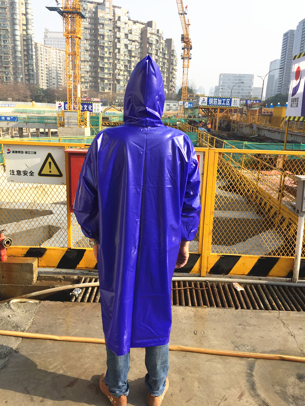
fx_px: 341
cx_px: 152
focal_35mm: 29
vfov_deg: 61.7
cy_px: 203
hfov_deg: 48.2
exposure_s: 1/1099
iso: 32
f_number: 2.2
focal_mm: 4.15
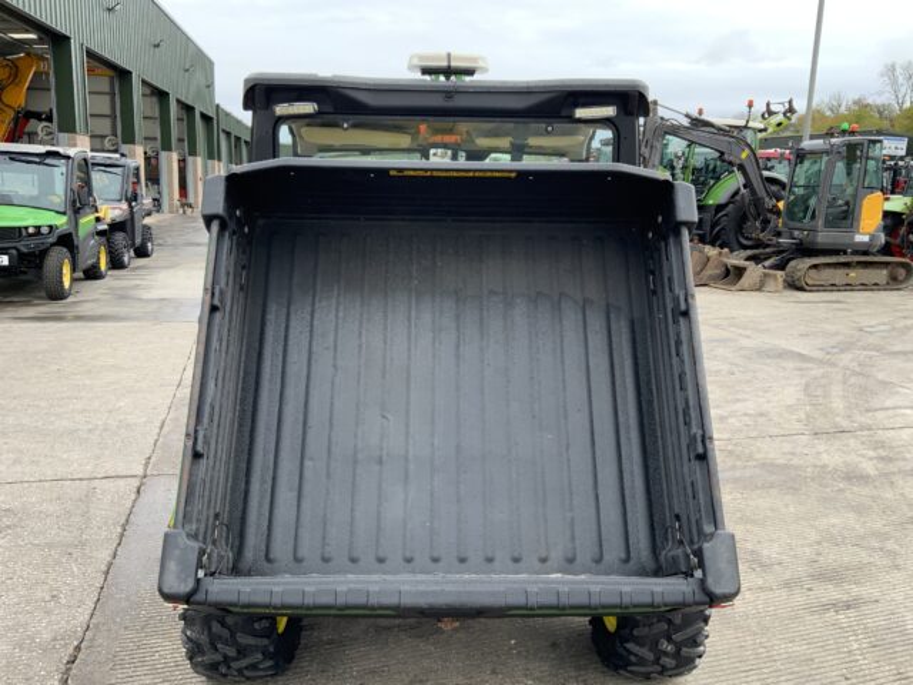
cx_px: 456
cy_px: 342
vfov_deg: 48.2
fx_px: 765
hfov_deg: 61.7
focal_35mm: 29
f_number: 1.8
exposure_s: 1/122
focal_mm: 3
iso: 32
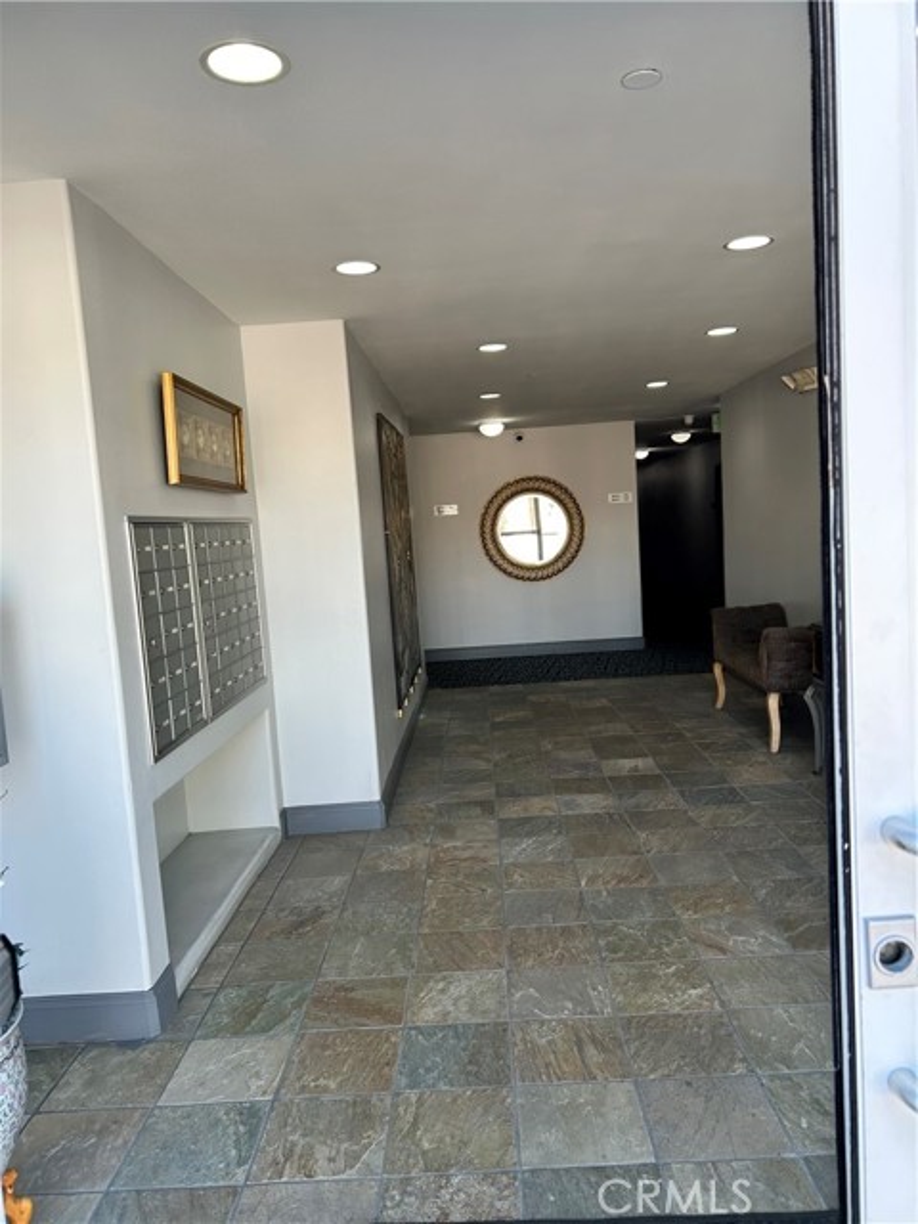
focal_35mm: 26
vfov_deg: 67.3
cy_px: 612
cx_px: 459
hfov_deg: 53.1
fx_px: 919
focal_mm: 5.7
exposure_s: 1/120
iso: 40
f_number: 1.5
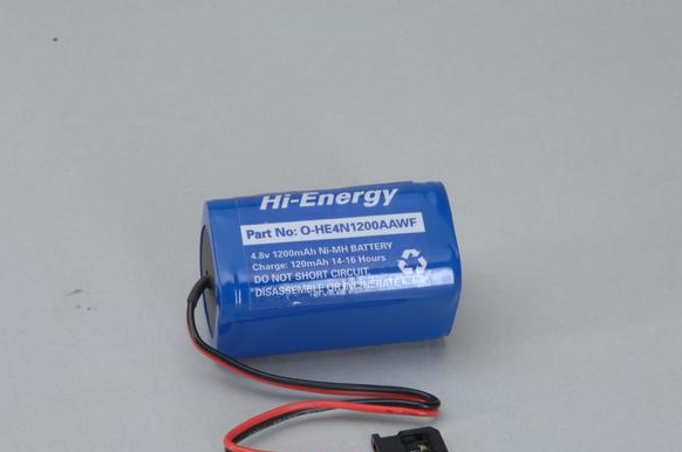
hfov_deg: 15.8
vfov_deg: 10.5
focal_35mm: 130
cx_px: 345
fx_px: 2459
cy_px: 269
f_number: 25
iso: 100
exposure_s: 1/125
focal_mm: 70
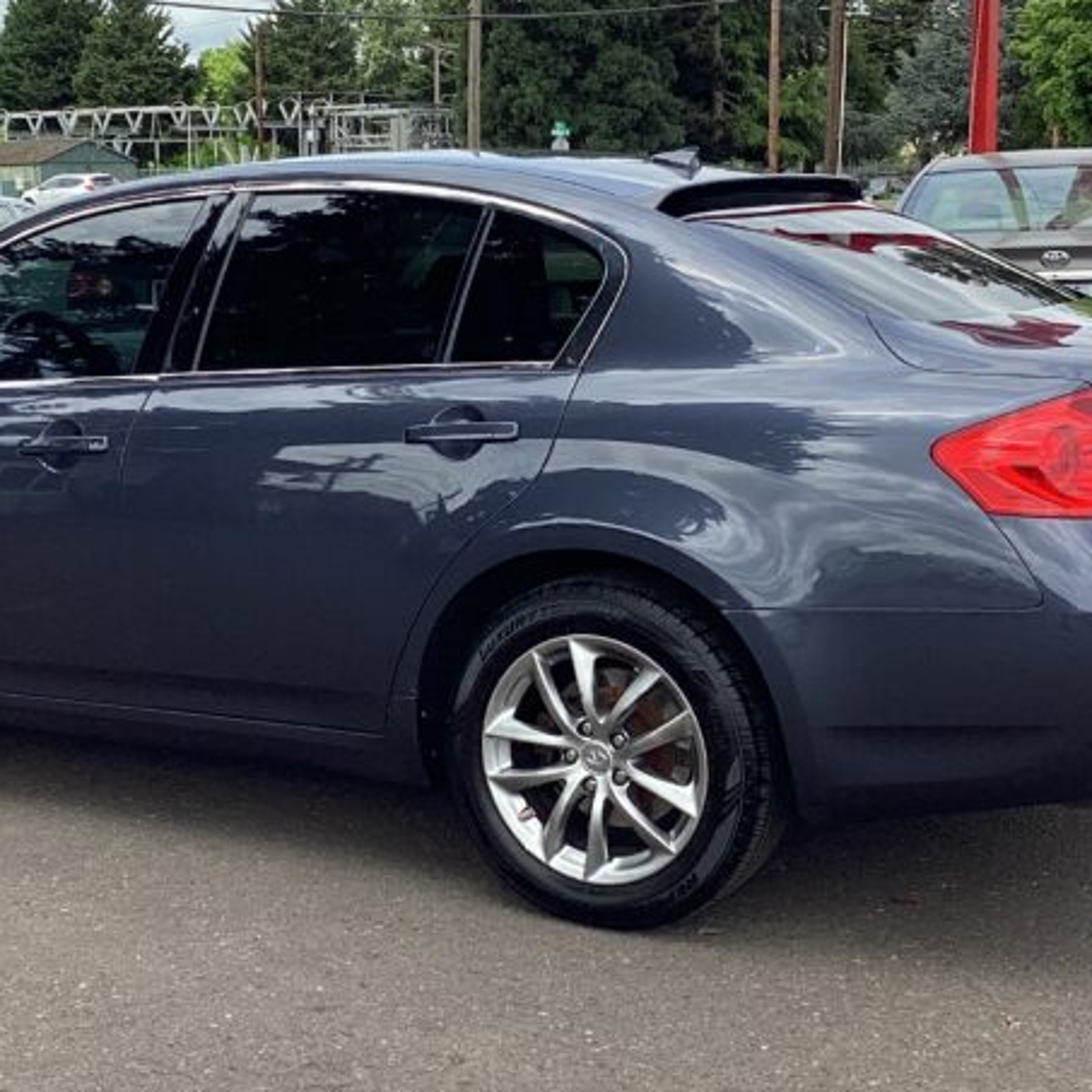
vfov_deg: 27.7
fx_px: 2213
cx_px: 441
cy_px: 492
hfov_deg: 27.7
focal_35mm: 62
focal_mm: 3.3
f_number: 2.4
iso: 25
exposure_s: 1/668
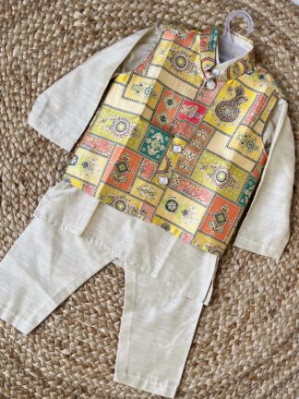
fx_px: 299
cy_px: 200
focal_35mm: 26
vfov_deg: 67.3
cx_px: 150
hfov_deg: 53.1
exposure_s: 1/171
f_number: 1.6
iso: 40
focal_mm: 5.1
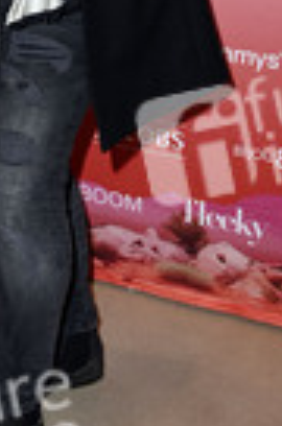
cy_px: -25
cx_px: 13
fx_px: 1181
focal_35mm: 100
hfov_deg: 13.5
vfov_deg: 19.7
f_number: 5.6
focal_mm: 34
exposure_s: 1/200
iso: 800
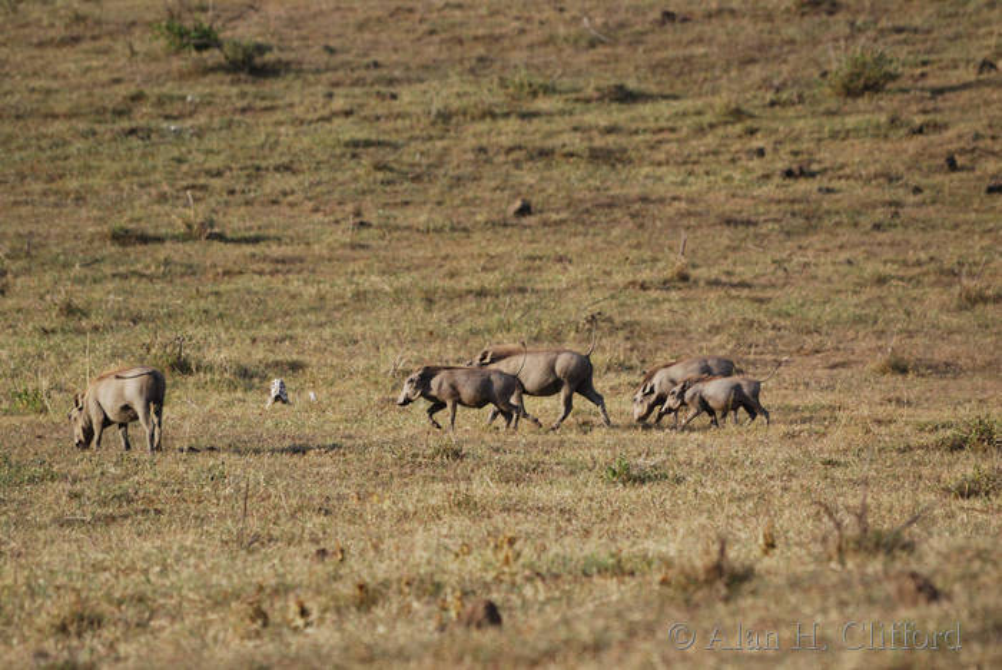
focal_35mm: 600
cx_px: 501
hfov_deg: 3.4
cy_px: 335
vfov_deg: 2.3
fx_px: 16713
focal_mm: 400
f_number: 5.6
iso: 220
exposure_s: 1/400
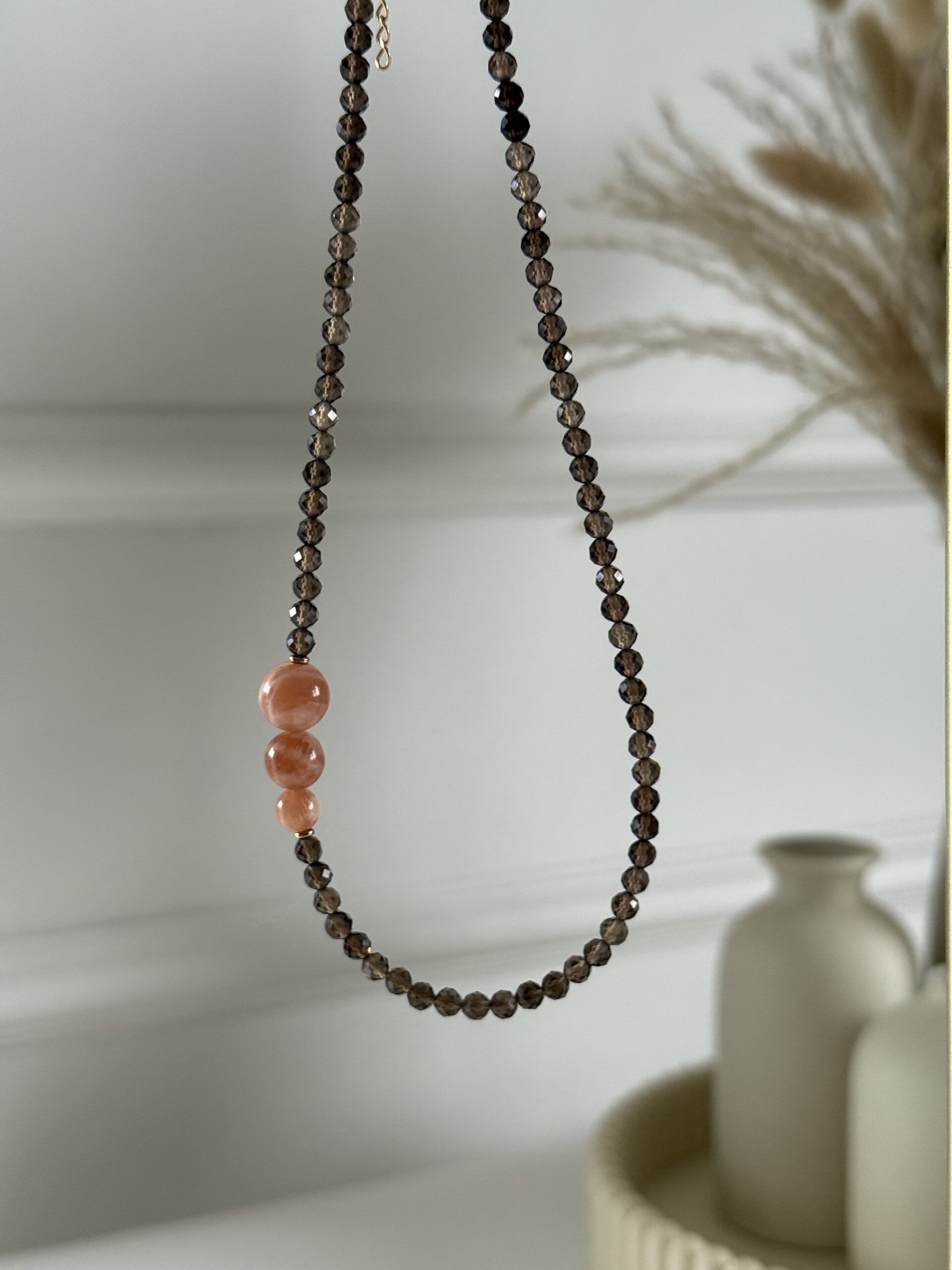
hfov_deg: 30.3
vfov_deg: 39.7
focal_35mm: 48
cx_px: 476
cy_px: 635
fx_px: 1760
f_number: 1.78
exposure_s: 1/46
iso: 250
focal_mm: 6.76
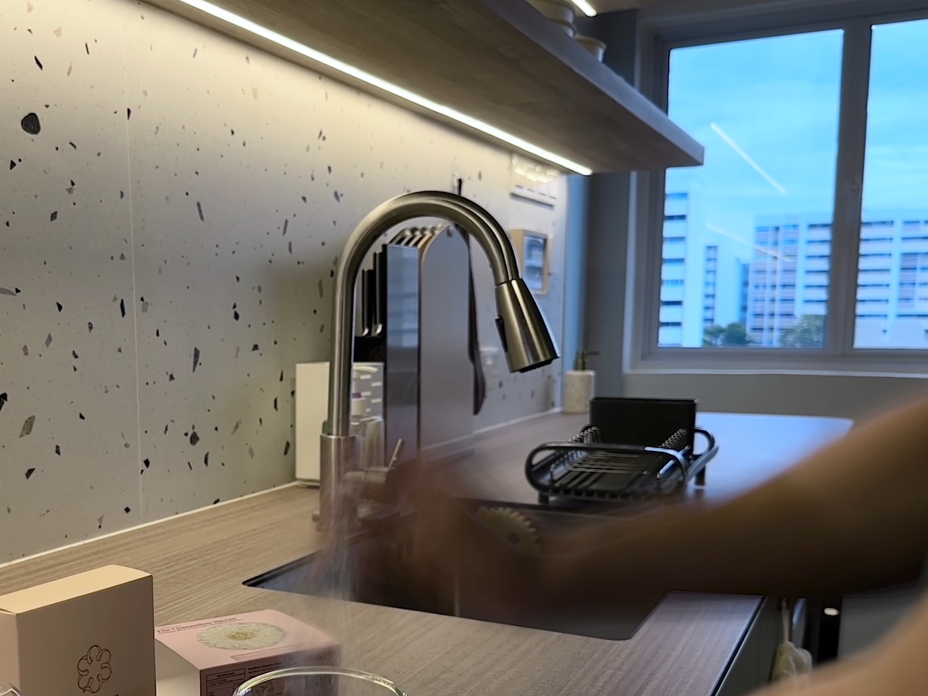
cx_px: 281
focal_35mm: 35
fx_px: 938
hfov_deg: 51.3
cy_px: 464
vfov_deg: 40.2
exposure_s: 1/180
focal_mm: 6.86
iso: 64
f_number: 1.78
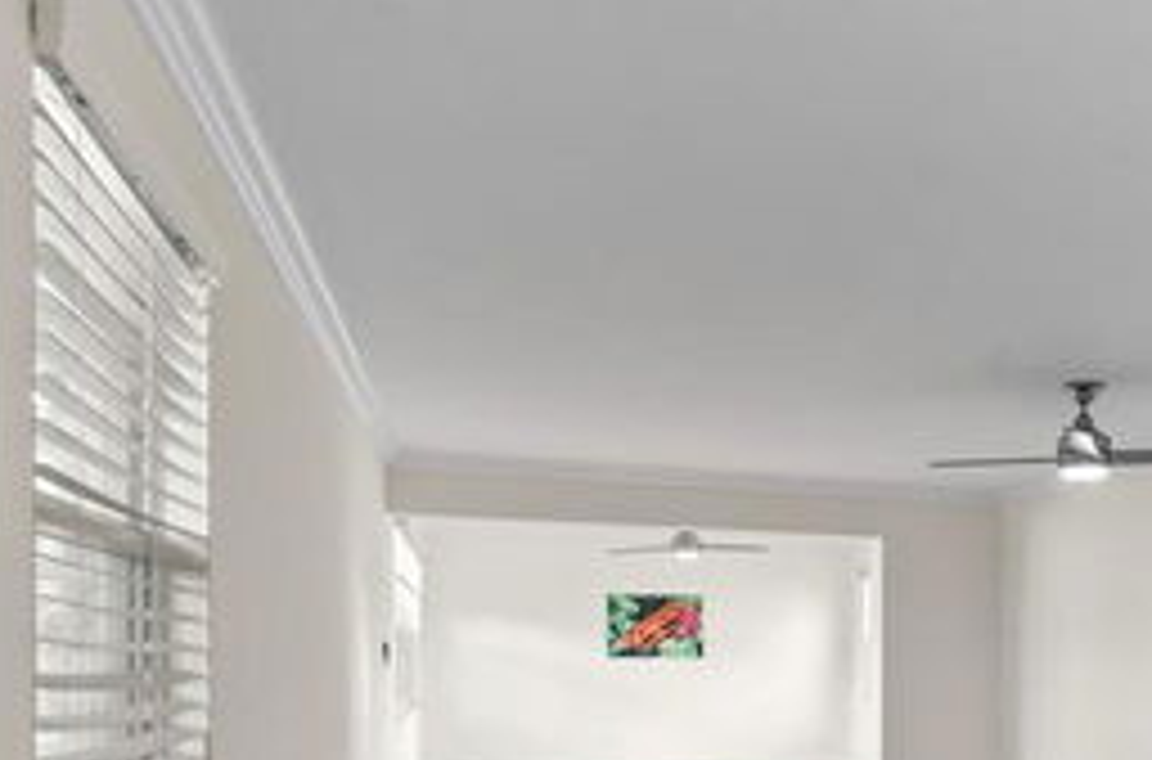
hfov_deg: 56.7
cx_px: 950
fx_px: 957
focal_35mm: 30
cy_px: 722
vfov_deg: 39.3
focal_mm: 10
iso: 200
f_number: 8
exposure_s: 1/4
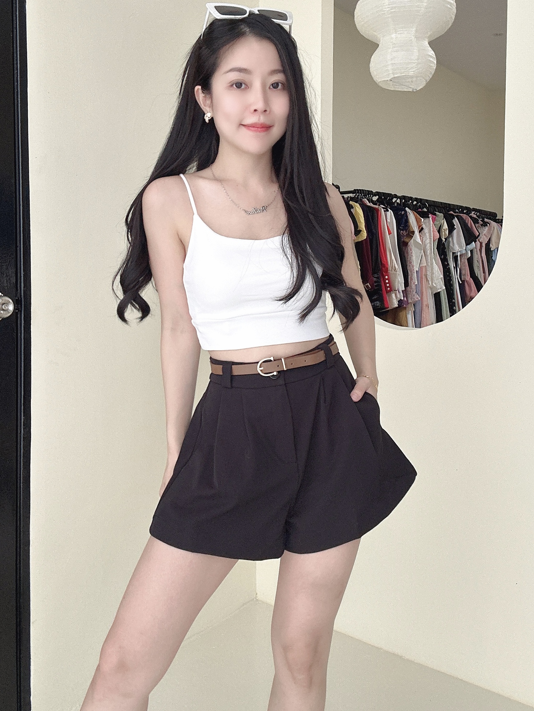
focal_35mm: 28
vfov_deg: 63.4
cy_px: 354
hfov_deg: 49.7
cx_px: 251
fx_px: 576
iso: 80
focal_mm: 2.69
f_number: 1.9
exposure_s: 1/66
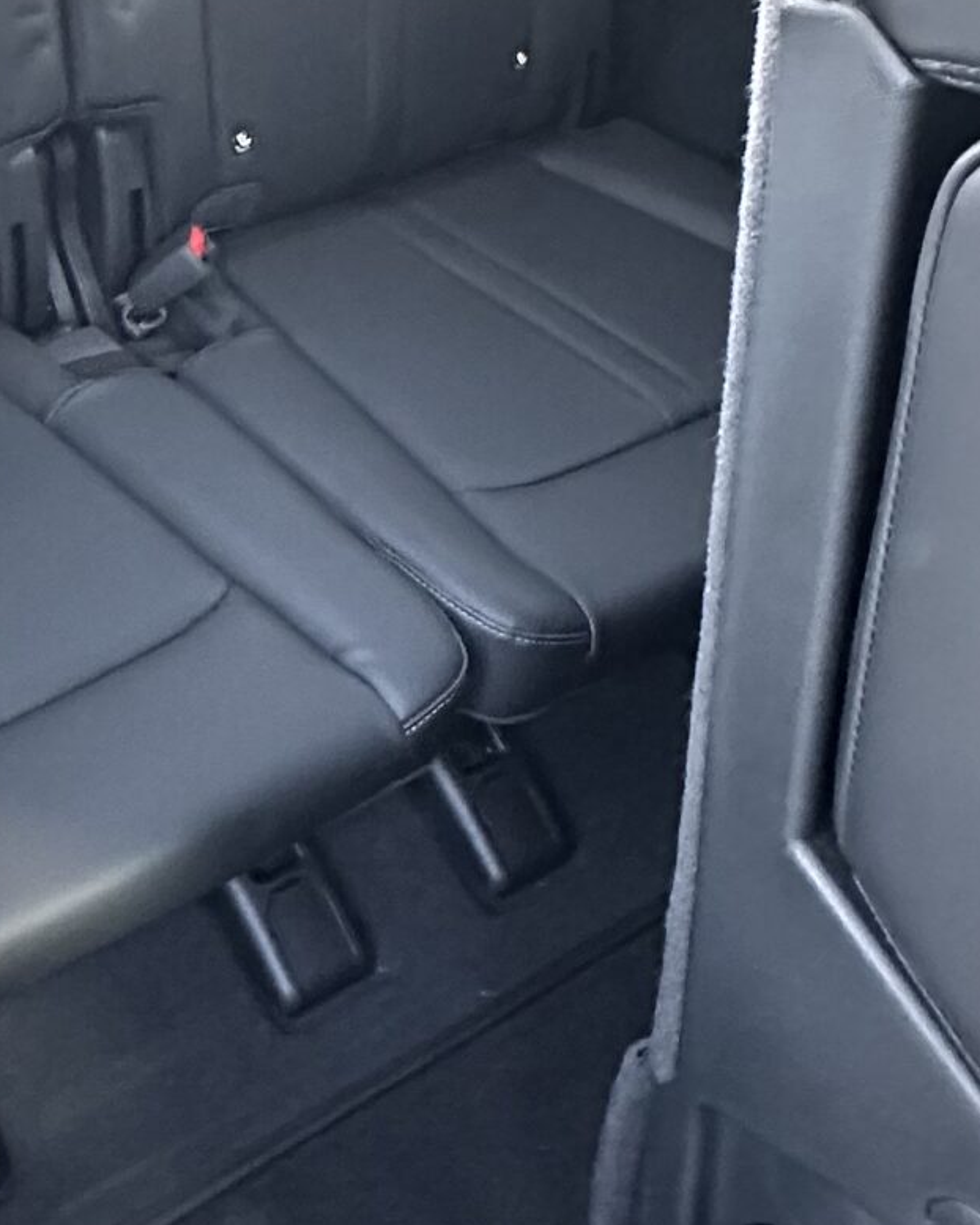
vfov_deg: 40.8
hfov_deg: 31.1
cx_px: 8
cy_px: 437
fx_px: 1631
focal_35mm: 45
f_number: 2.2
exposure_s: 1/36
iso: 1600
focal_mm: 2.22
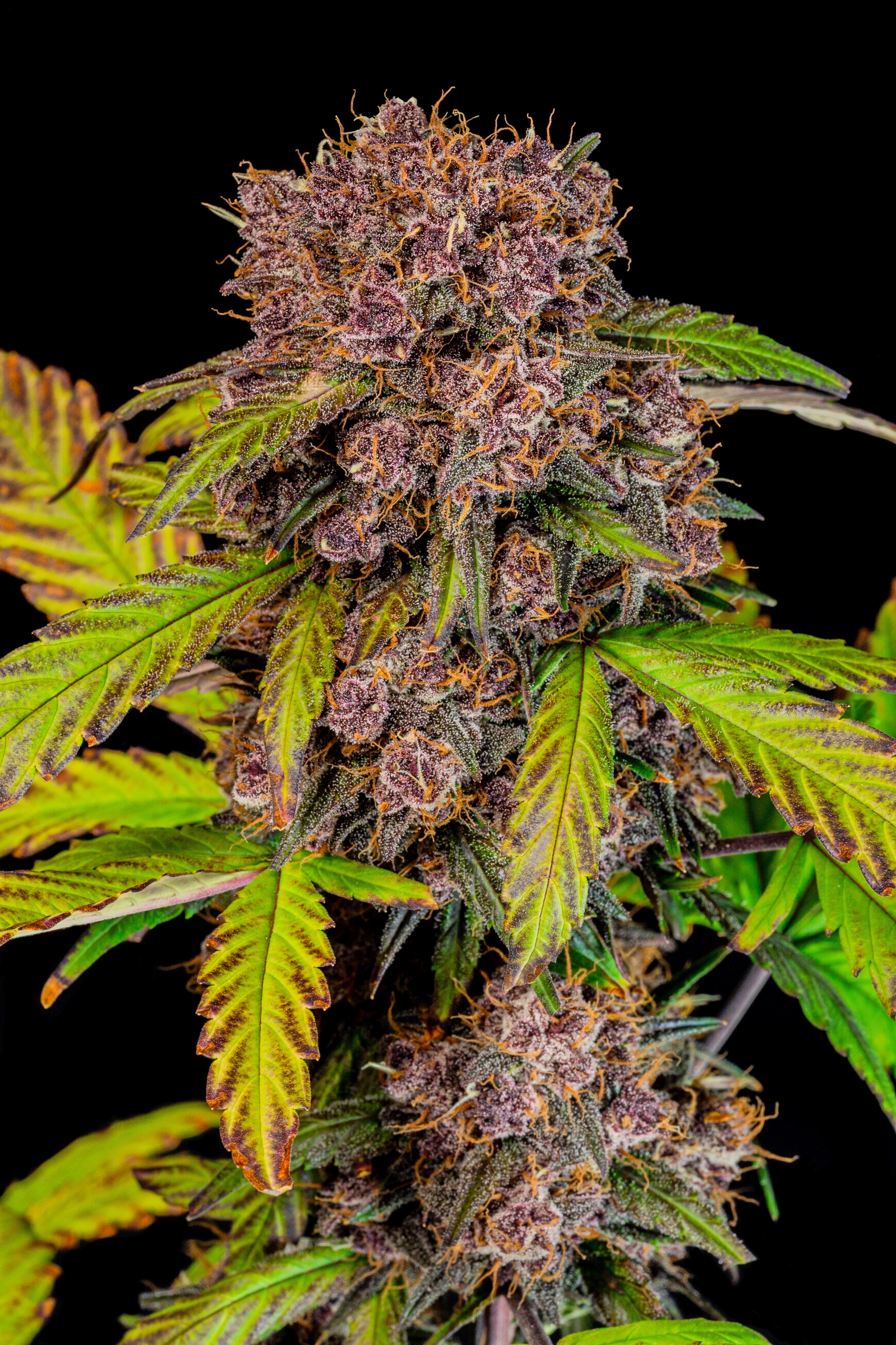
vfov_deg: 13.1
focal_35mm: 157
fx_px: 5861
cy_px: 672
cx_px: 448
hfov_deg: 8.7
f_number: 16
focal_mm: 105
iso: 100
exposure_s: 1/2
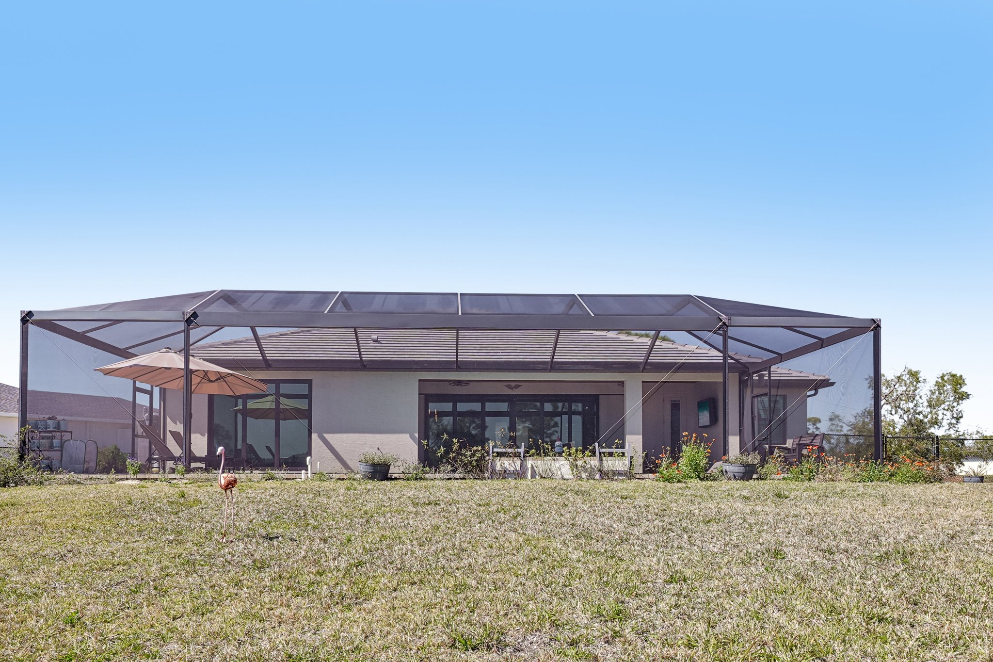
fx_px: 579
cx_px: 496
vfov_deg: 59.5
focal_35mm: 21
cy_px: 331
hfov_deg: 81.2
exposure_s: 1/100
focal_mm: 14
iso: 50
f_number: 8
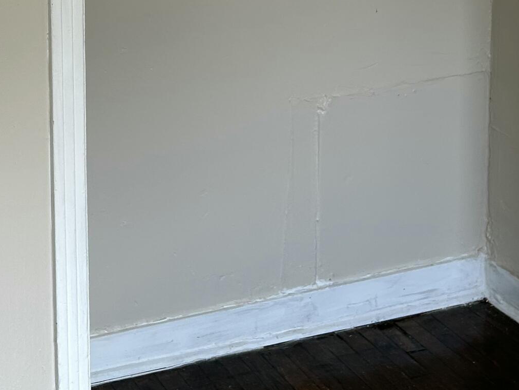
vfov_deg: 17.5
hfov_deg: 25.1
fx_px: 1155
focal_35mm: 77
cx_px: 142
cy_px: -164
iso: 40
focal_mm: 5.7
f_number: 1.5
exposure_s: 1/190
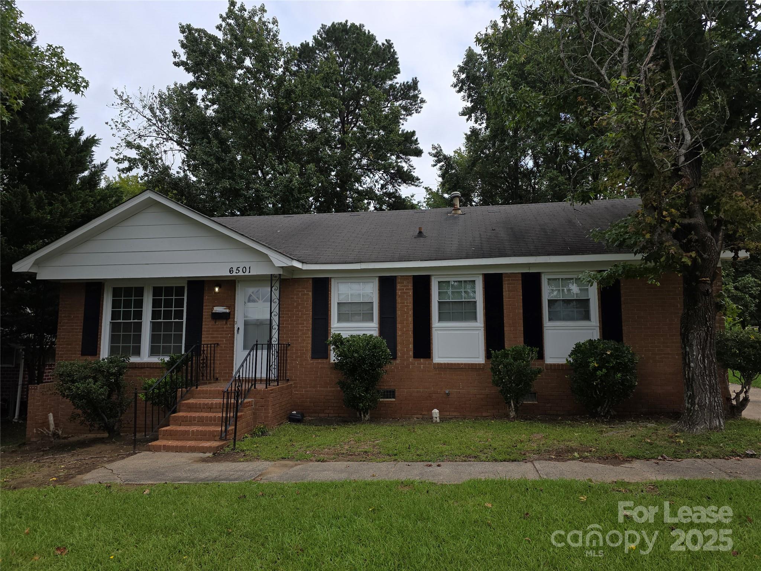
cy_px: 286
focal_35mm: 23
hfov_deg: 73.9
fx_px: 506
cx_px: 380
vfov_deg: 58.9
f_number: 1.7
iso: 12
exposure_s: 1/934
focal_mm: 6.3
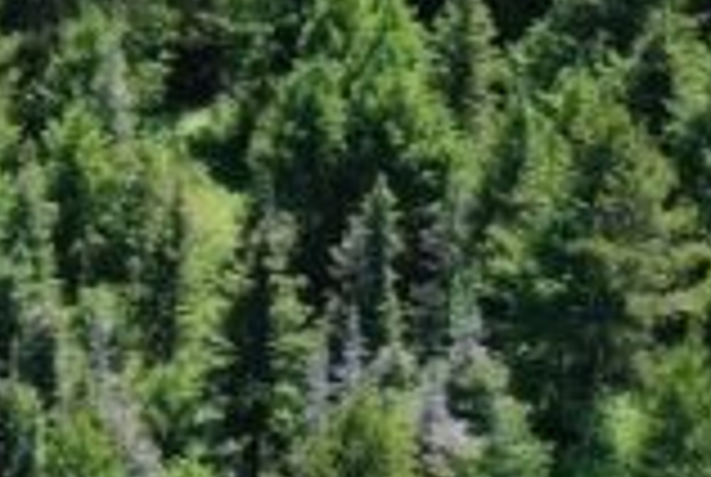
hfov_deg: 10.0
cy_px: -862
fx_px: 3581
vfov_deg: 7.0
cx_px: -990
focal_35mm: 181
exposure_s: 1/320
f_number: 5
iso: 100
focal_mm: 10.26
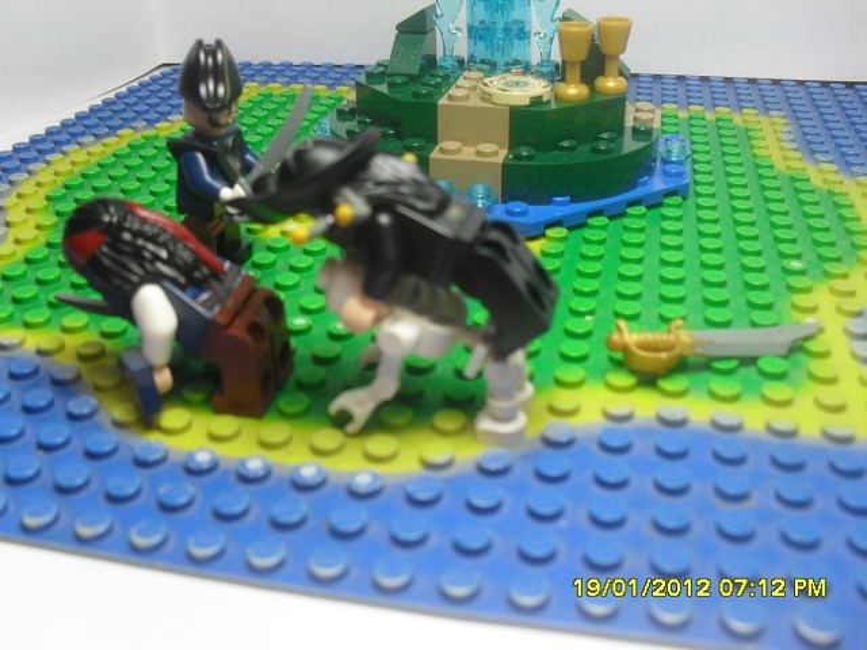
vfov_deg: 40.7
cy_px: 325
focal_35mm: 35
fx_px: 877
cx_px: 434
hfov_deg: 52.6
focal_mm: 6.3
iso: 100
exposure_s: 1/90
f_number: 3.2
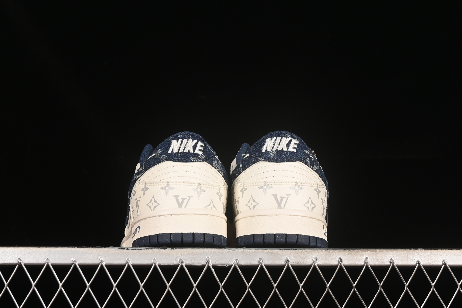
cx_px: 231
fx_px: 962
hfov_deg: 27.0
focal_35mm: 75
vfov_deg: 18.2
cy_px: 154
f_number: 8
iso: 160
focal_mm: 50
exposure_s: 1/80
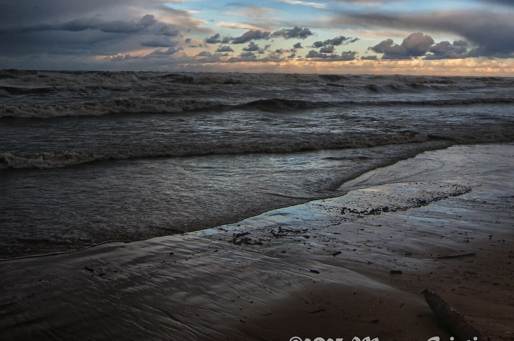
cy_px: 10
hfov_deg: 48.8
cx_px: 386
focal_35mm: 38
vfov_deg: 32.5
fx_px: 542
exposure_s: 1/160
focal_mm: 12
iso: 100
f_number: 9
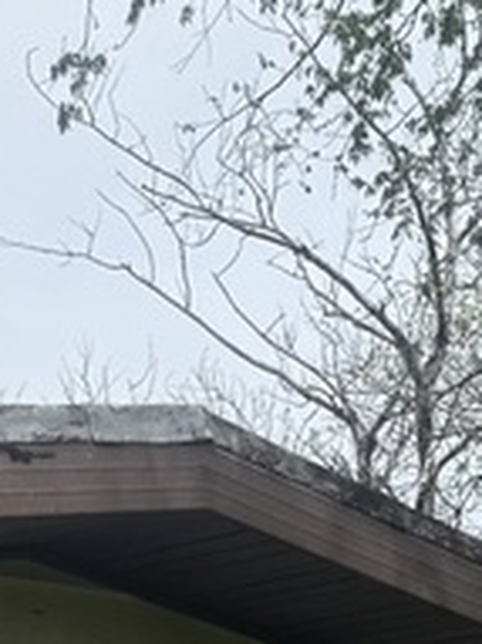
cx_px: 317
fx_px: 2528
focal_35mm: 136
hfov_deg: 10.9
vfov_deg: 11.7
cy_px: 1578
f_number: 1.78
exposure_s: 1/3096
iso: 80
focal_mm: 6.76
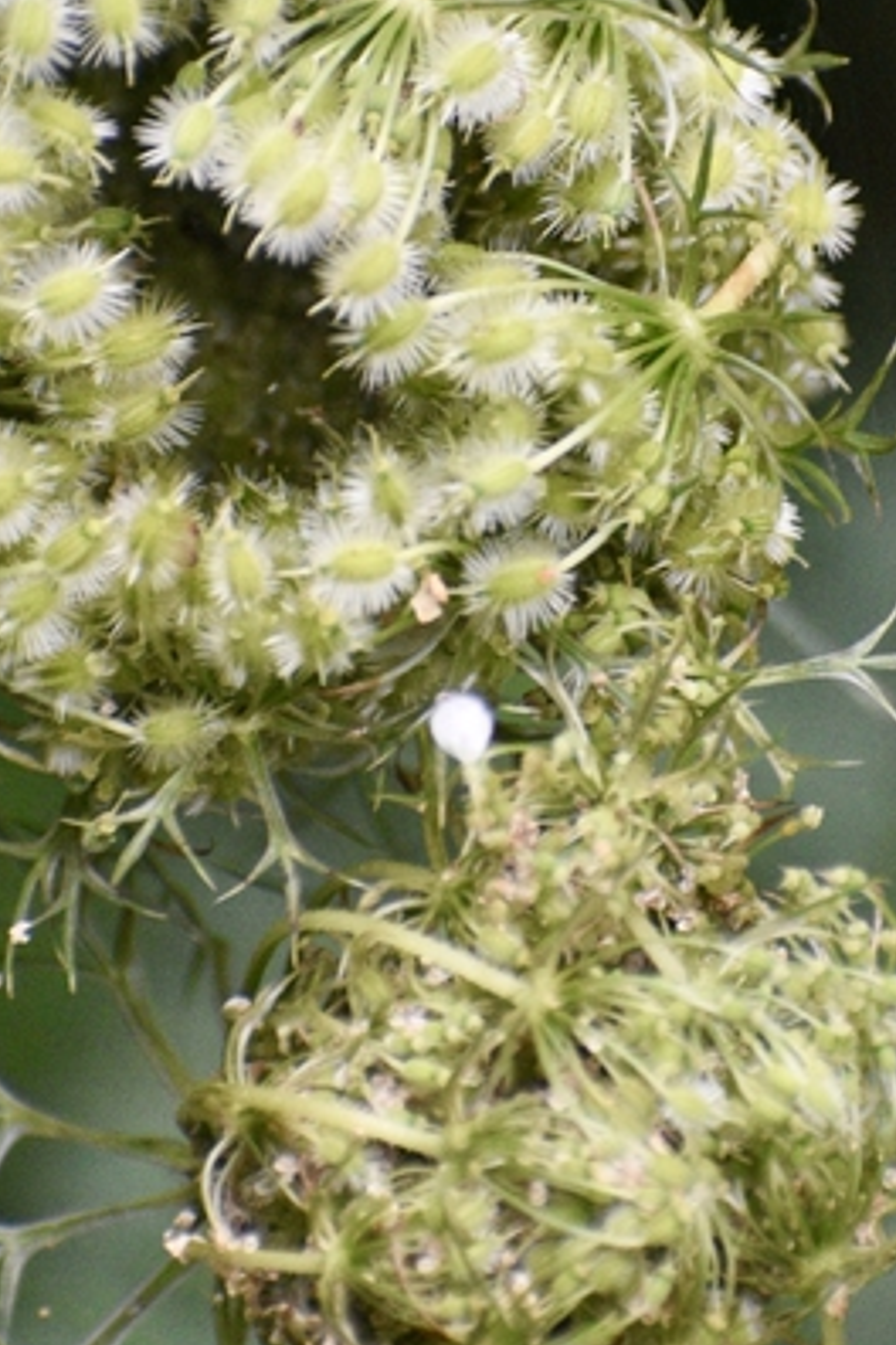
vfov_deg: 1.8
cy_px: 442
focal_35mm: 1163
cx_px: 582
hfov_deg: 1.2
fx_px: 43415
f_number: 6.3
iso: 1600
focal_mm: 300
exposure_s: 1/1000
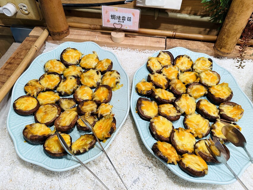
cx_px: 126
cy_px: 95
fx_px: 175
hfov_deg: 71.6
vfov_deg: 56.8
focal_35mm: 24
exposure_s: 1/120
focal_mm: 6.86
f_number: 1.78
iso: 100
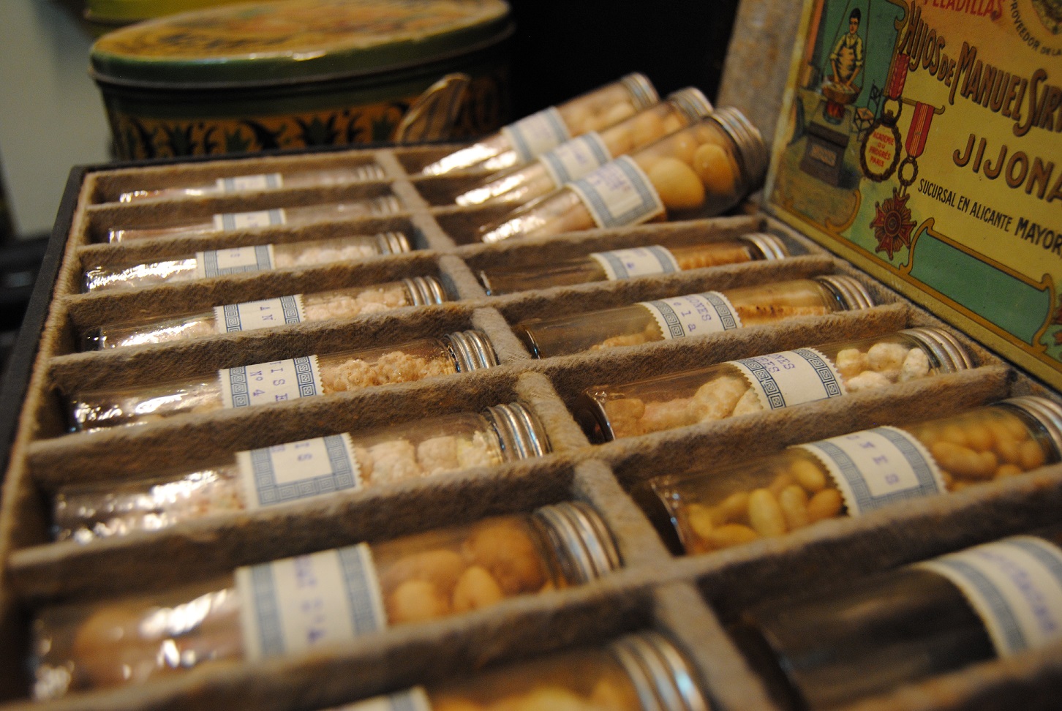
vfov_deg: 40.1
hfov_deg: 57.2
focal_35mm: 33
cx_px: 531
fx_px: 975
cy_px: 356
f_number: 3.5
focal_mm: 22
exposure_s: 1/30
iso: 500
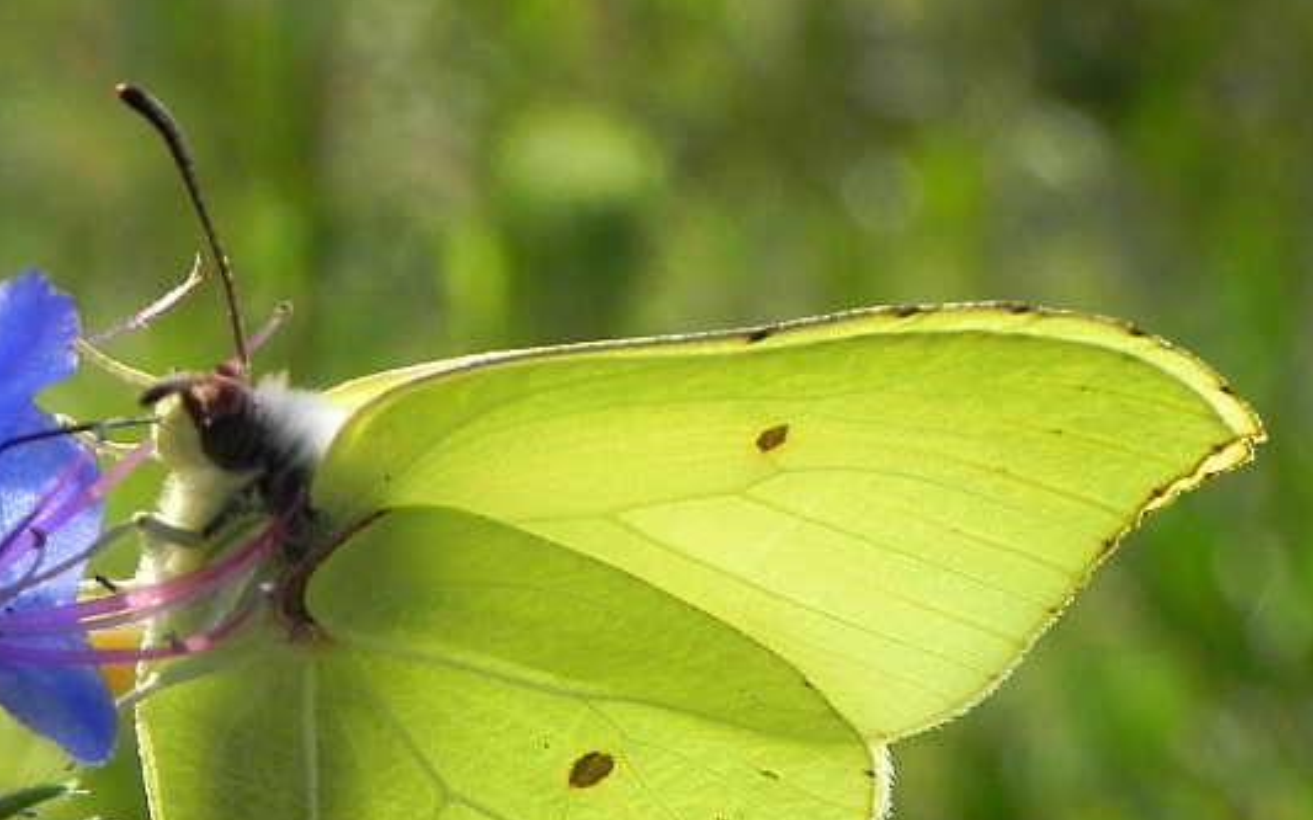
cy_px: 650
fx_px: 6190
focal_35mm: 173
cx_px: 254
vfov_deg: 7.6
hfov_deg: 12.1
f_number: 5.6
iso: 160
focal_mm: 15.1
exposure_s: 1/544
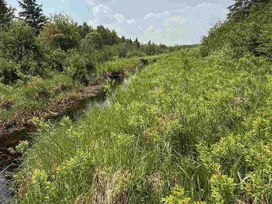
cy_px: 67
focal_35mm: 21
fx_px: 165
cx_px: 93
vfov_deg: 61.8
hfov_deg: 76.7
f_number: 2.2
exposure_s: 1/2506
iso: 50
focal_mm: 2.22
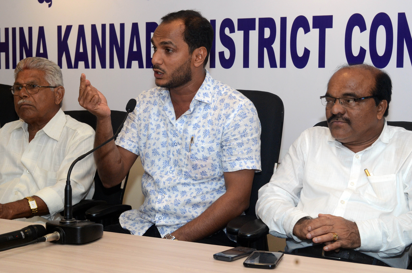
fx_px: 754
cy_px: 136
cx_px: 206
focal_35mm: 66
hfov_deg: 30.6
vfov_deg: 20.5
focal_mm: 44
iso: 1000
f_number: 8
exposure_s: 1/200
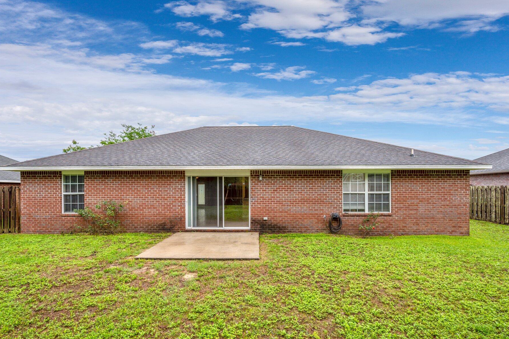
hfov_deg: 96.8
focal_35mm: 16
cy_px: 193
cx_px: 251
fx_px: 226
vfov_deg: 73.3
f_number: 9
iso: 100
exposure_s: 1/100
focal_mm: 14
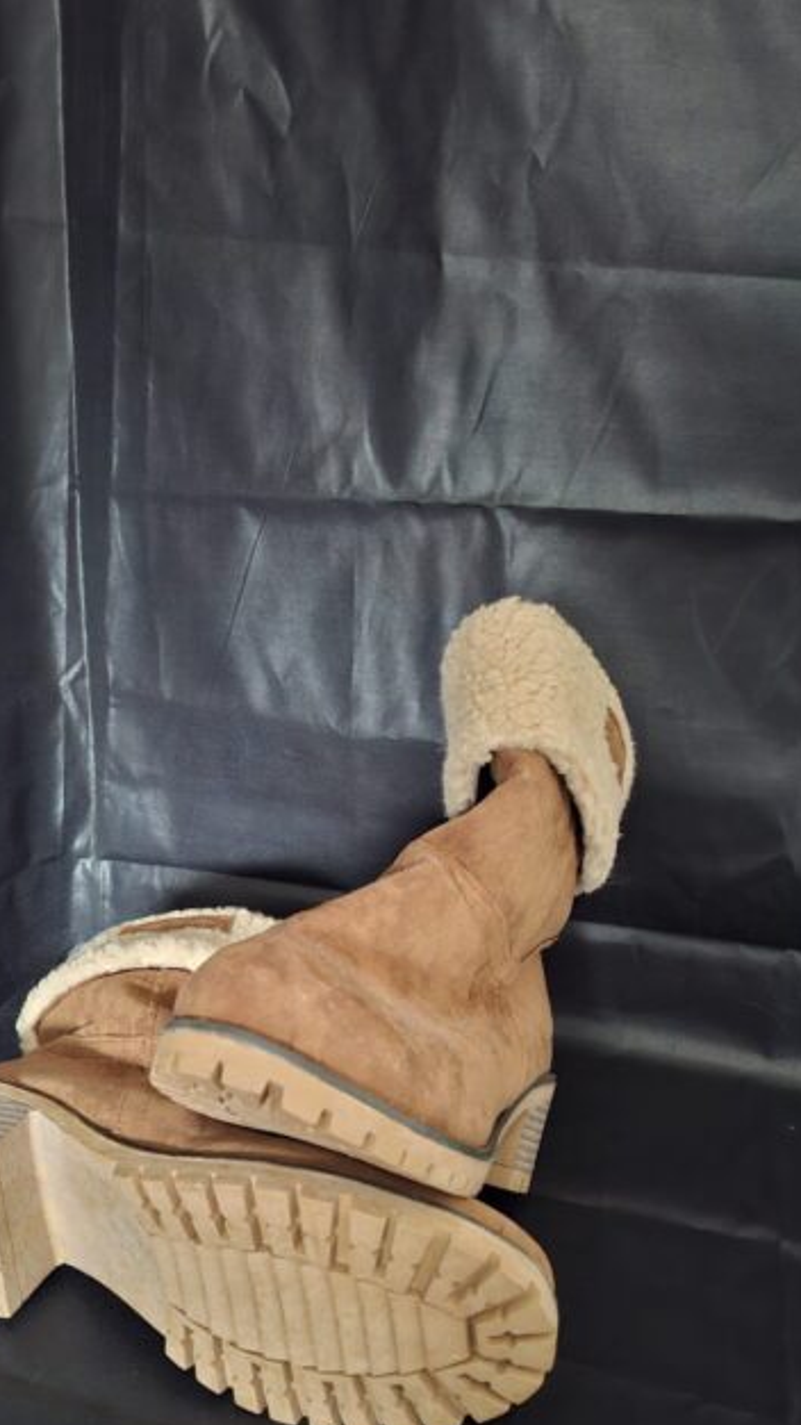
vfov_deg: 60.6
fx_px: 1209
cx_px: 294
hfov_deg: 36.4
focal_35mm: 32
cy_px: 835
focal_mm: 5.54
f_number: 1.8
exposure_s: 1/14
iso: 1250
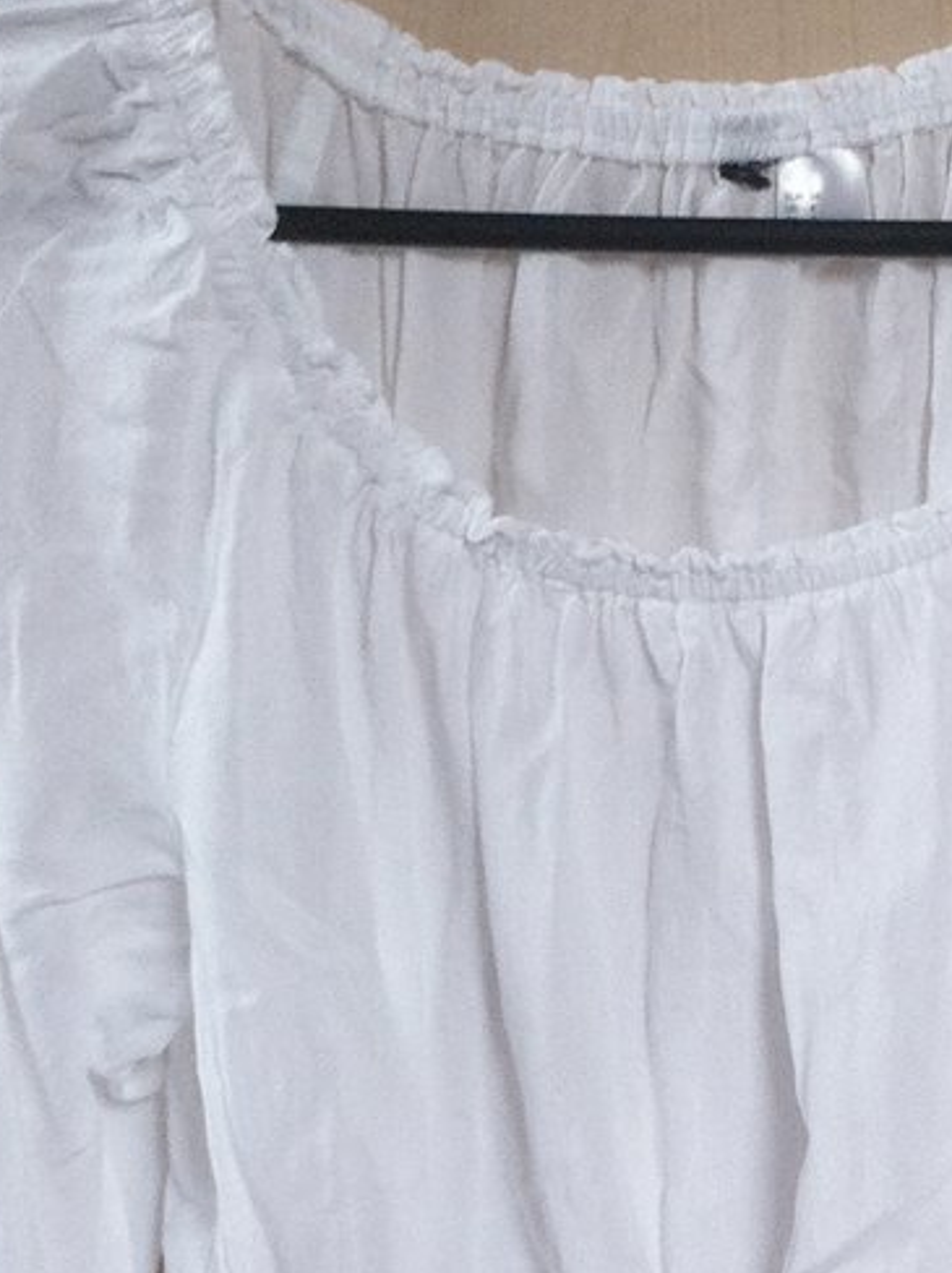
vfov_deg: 20.3
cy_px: 983
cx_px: 764
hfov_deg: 15.3
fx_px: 3526
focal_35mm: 96
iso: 100
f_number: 2.8
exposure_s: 1/15
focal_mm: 3.85
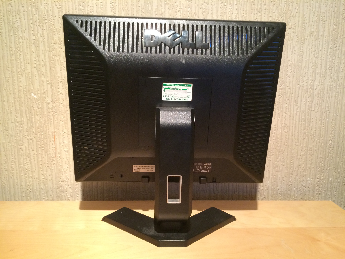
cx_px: 172
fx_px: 289
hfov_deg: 61.7
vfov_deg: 48.2
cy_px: 130
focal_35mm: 29
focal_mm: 4.15
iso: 250
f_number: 2.2
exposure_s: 1/20
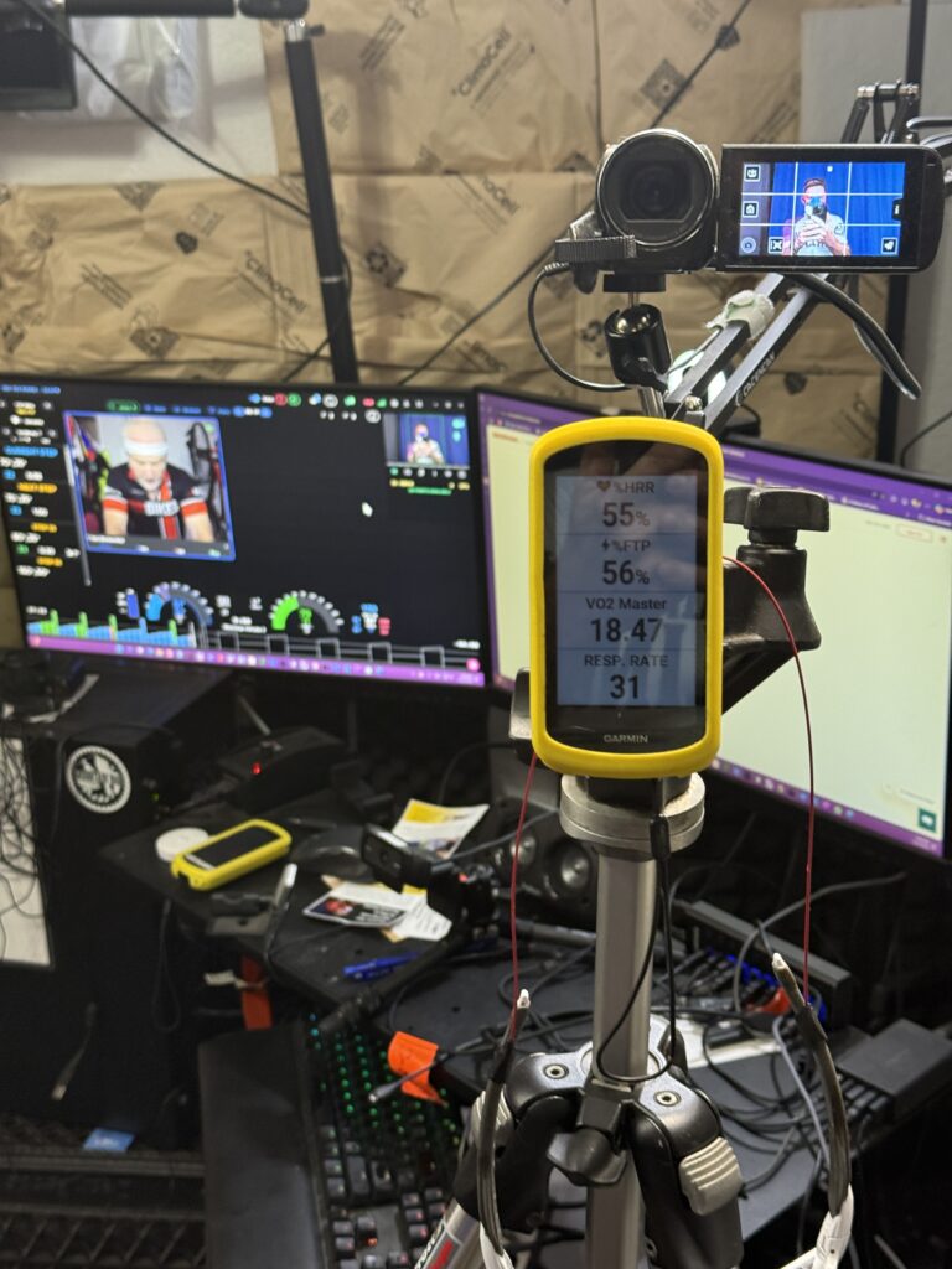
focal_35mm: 48
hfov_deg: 30.3
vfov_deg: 39.7
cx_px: 476
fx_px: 1760
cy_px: 634
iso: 200
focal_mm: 6.76
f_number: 1.78
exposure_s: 1/60
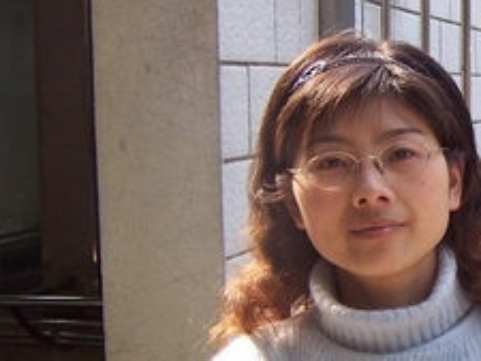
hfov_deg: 19.4
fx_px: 1307
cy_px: 233
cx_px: 609
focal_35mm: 94
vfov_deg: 15.7
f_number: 3.4
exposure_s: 1/180
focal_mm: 5.5
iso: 80
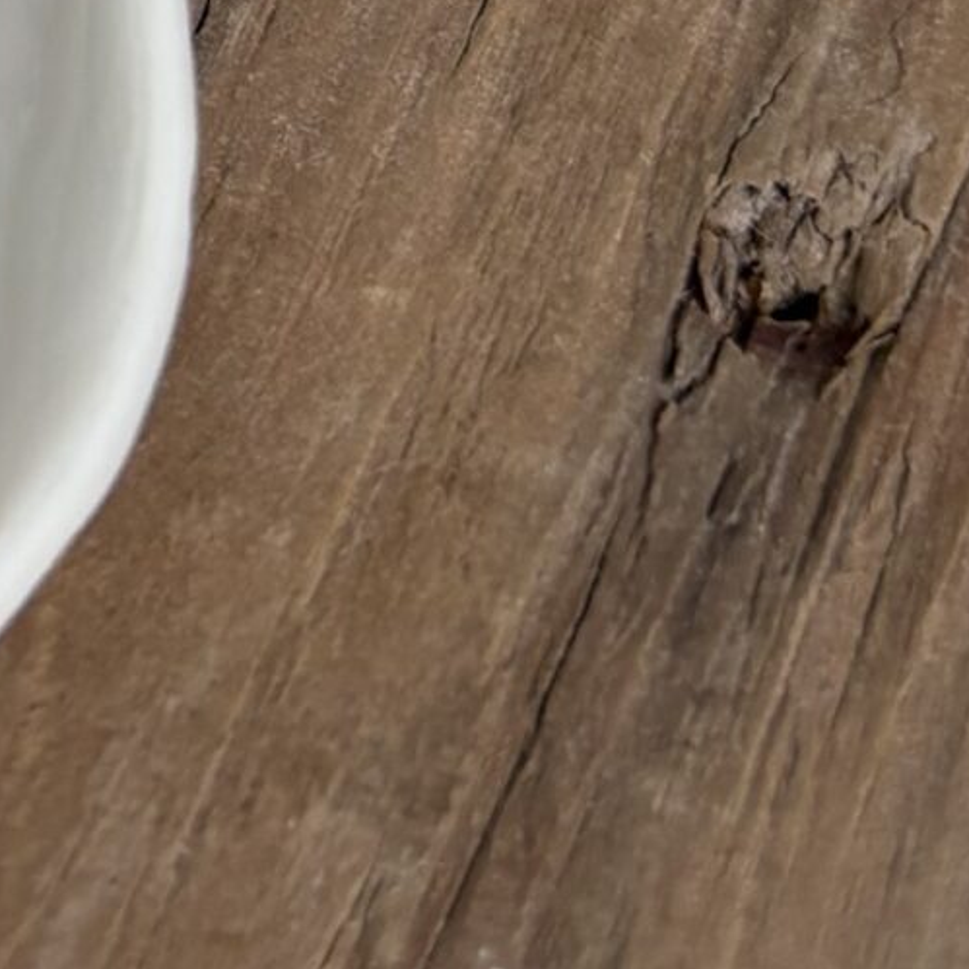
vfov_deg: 13.4
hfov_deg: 13.5
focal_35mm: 118
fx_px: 3737
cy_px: -707
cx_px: -672
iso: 100
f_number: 1.6
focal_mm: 5.96
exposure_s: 1/100
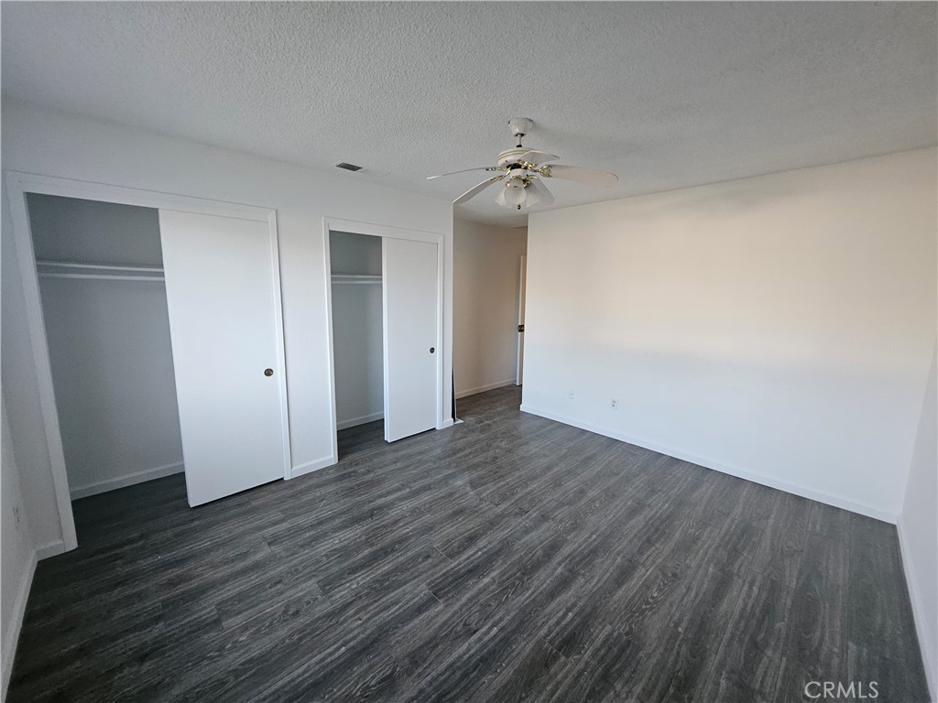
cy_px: 352
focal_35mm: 13
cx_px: 469
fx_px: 352
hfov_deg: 106.2
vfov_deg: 89.9
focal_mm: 1.74
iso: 160
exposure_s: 1/60
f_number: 2.2
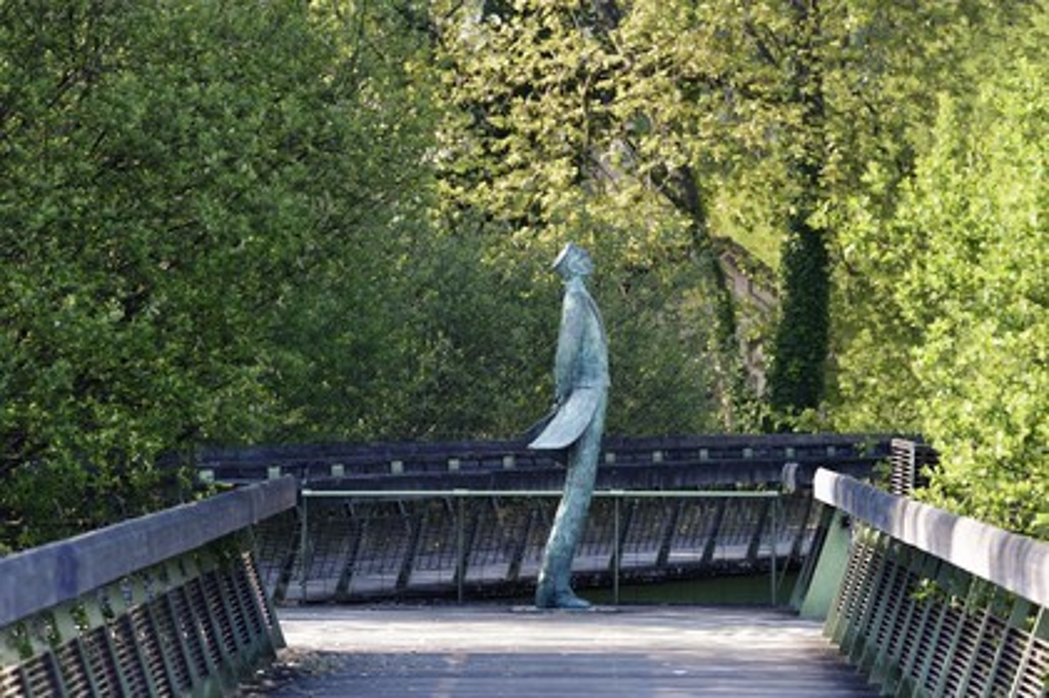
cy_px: 349
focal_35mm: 200
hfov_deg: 10.3
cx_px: 524
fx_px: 5823
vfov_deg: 6.9
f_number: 7.1
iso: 400
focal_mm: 200
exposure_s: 1/200
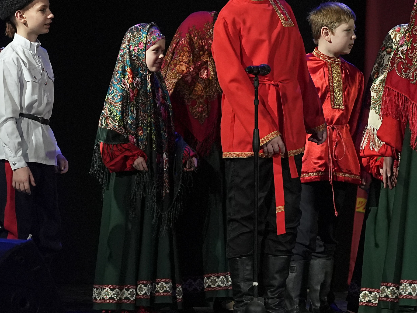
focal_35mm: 334
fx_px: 4024
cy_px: 101
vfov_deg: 4.5
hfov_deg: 5.9
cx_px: 257
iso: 2500
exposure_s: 1/400
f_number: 4
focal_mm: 140
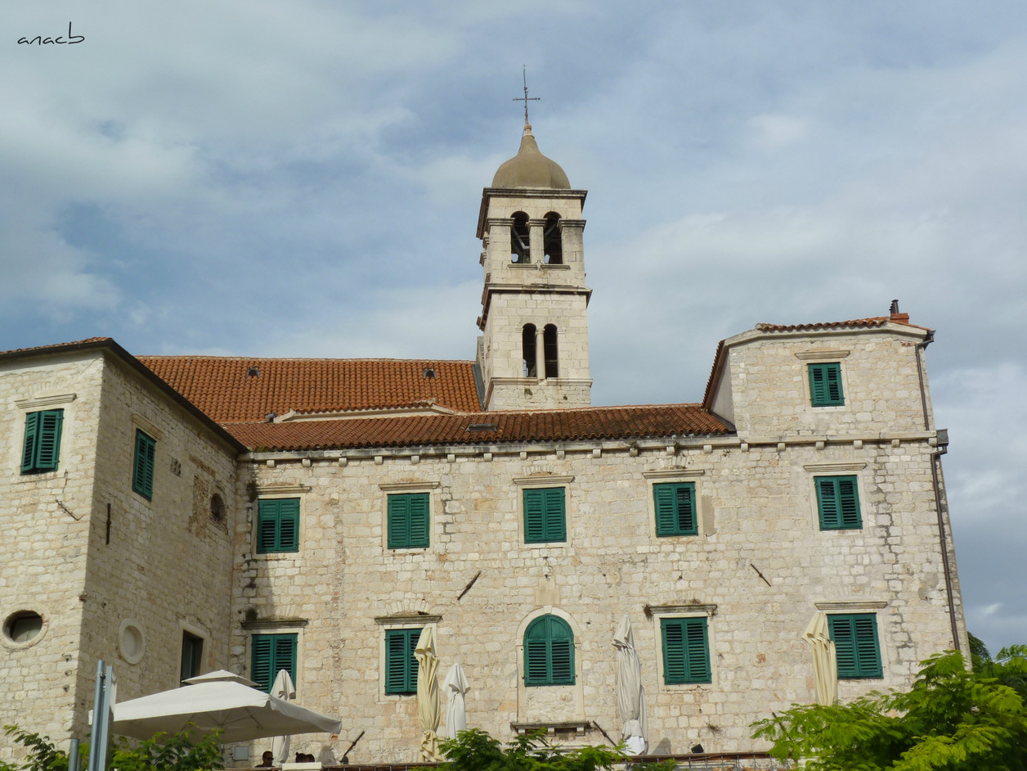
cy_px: 386
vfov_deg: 27.5
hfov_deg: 36.2
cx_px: 506
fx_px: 1572
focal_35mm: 53
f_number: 6.3
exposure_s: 1/500
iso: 80
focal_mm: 9.2
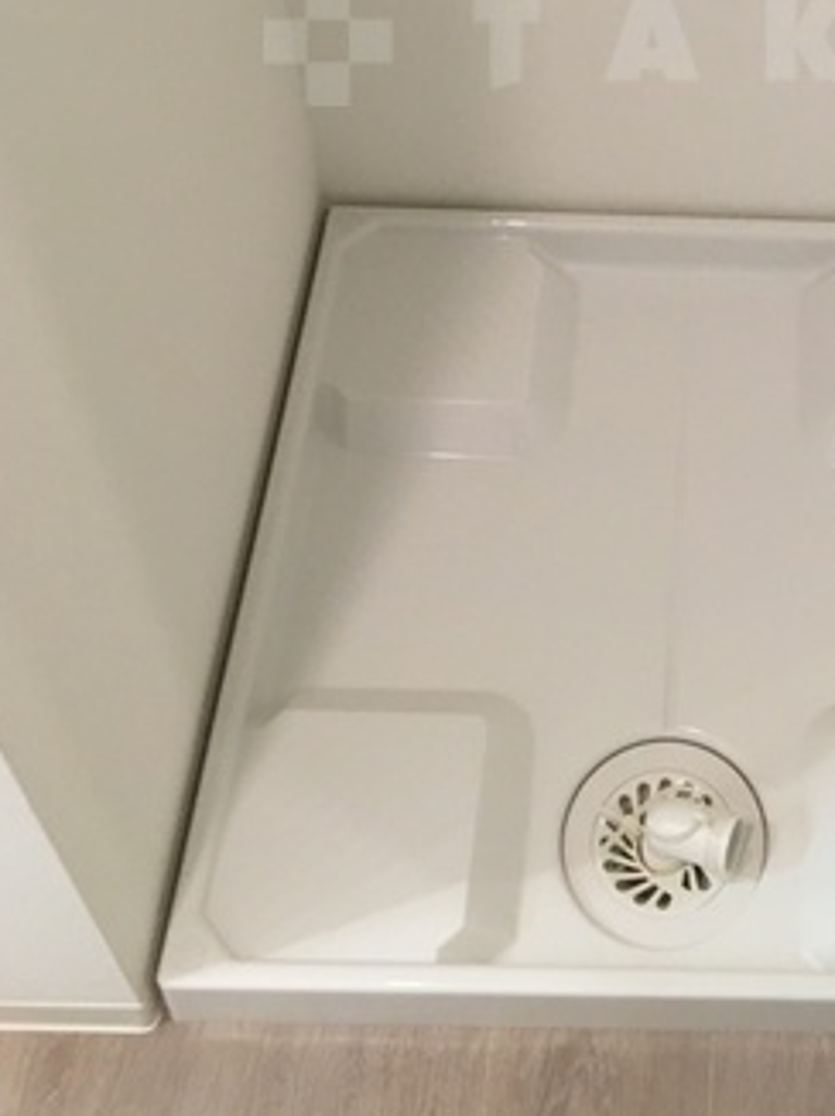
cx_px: 777
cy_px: 41
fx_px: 1836
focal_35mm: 57
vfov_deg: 31.6
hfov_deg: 24.8
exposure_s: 1/30
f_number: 2.2
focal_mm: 4.15
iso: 100
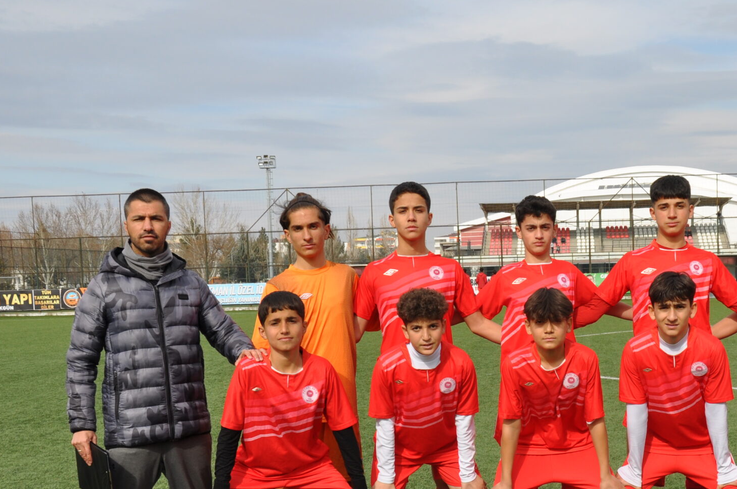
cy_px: 401
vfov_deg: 21.2
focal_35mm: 63
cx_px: 537
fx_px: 1288
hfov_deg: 31.5
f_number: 8
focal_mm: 24
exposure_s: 1/250
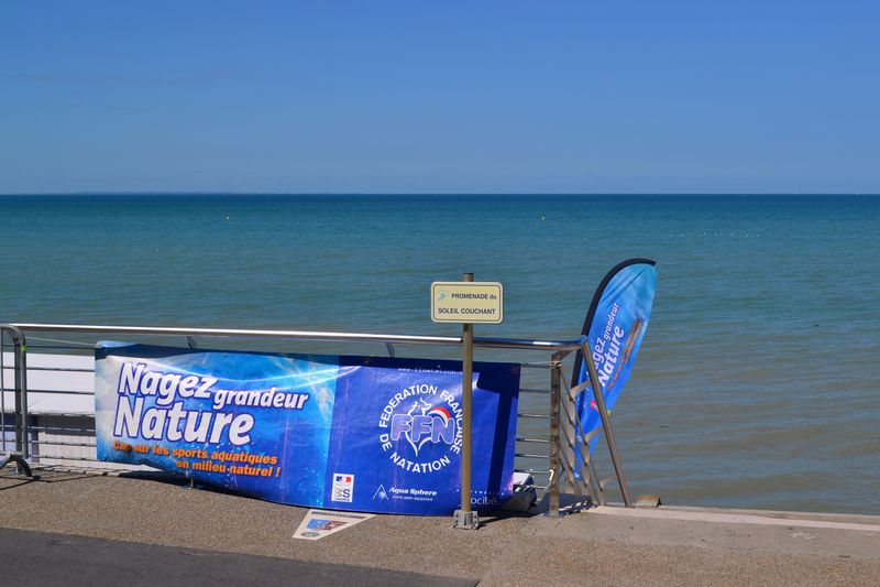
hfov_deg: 41.1
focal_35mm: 48
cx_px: 440
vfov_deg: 28.1
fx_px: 1173
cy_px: 294
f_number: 9
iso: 100
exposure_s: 1/320
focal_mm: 32
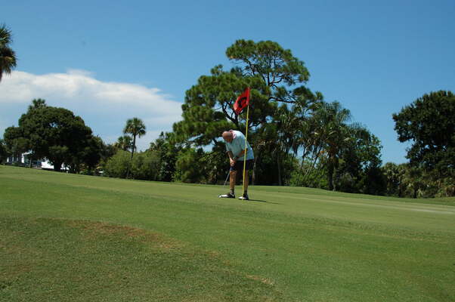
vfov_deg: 25.7
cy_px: 151
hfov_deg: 37.9
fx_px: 663
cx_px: 228
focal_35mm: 52
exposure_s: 1/800
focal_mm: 35
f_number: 8
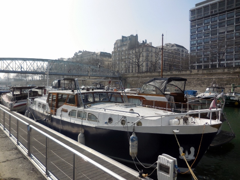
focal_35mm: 25
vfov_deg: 54.8
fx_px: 173
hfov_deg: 69.4
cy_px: 90
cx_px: 120
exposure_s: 1/500
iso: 125
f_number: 6.6
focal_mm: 4.5
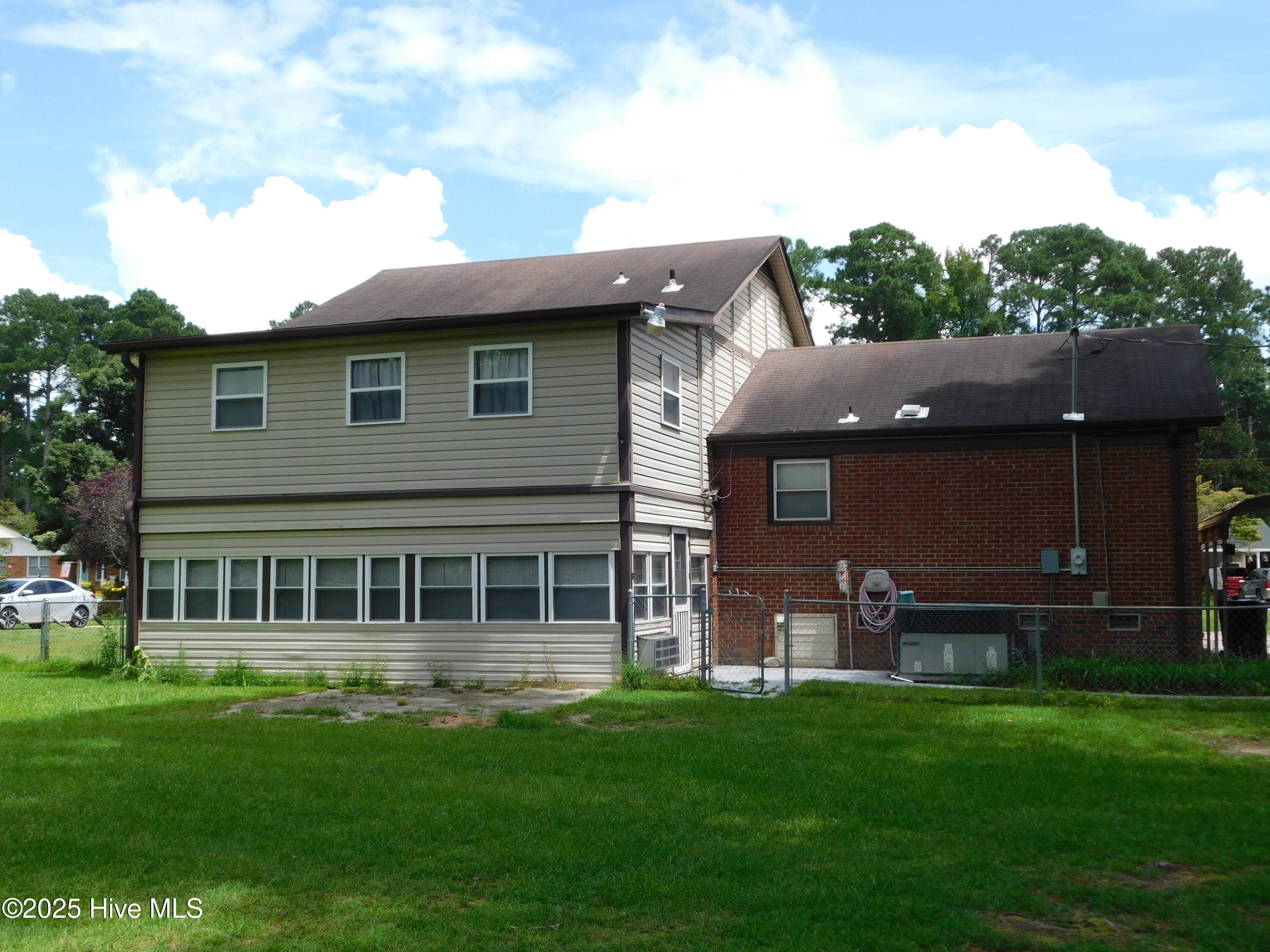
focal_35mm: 36
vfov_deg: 39.7
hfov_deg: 51.4
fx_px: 1321
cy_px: 476
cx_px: 635
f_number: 3.5
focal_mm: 6.3
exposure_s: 1/800
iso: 125
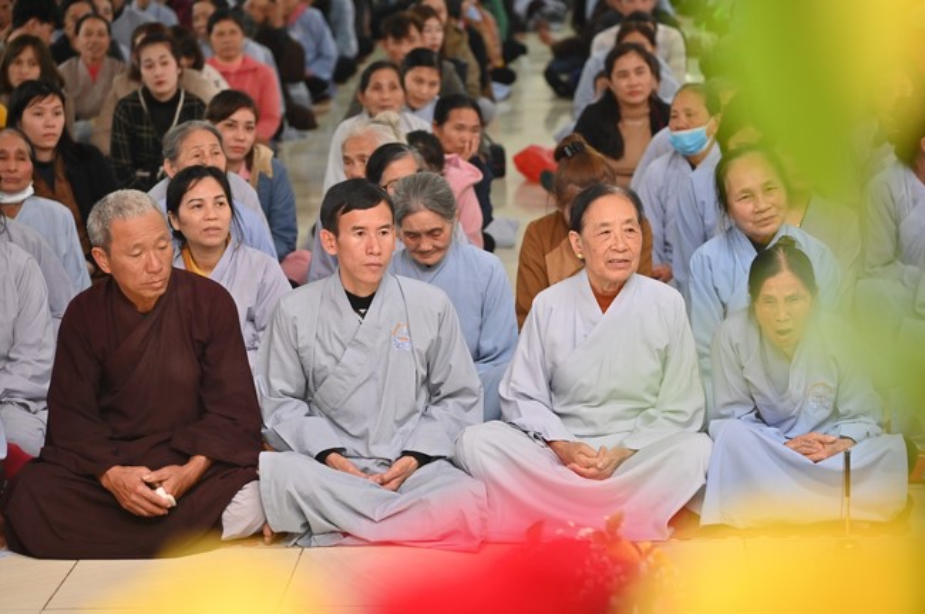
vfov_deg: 12.4
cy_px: 307
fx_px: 2823
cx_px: 462
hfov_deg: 18.6
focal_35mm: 110
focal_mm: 110
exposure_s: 1/100
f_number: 4.5
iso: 1600
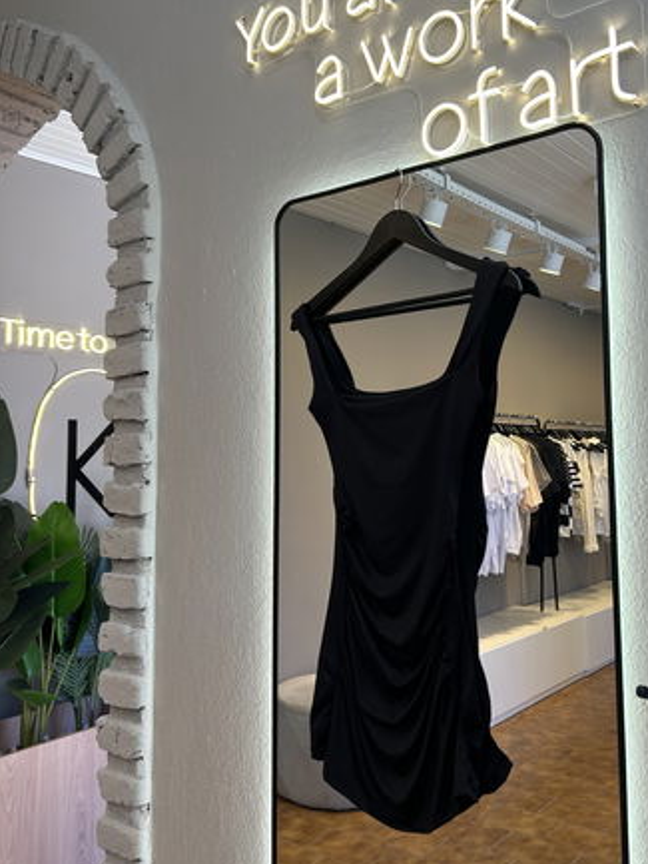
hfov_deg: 43.9
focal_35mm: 32
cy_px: 370
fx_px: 798
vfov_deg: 56.6
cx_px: 395
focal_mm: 5.7
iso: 40
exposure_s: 1/100
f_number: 1.5
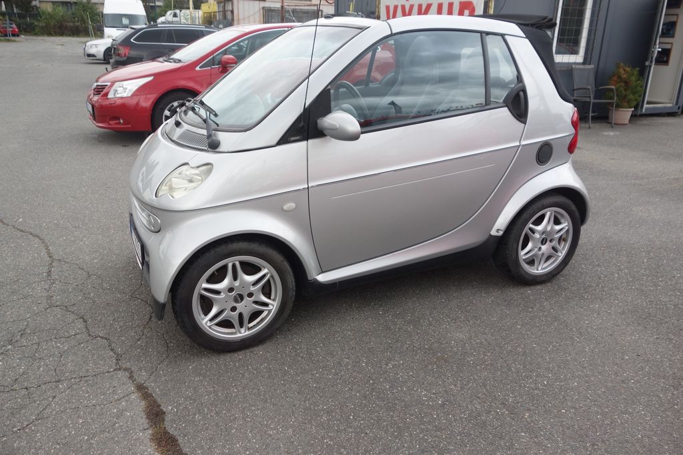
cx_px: 342
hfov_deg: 65.5
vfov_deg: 46.4
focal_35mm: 28
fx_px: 531
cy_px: 228
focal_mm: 10.4
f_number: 3.2
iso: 125
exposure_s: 1/100
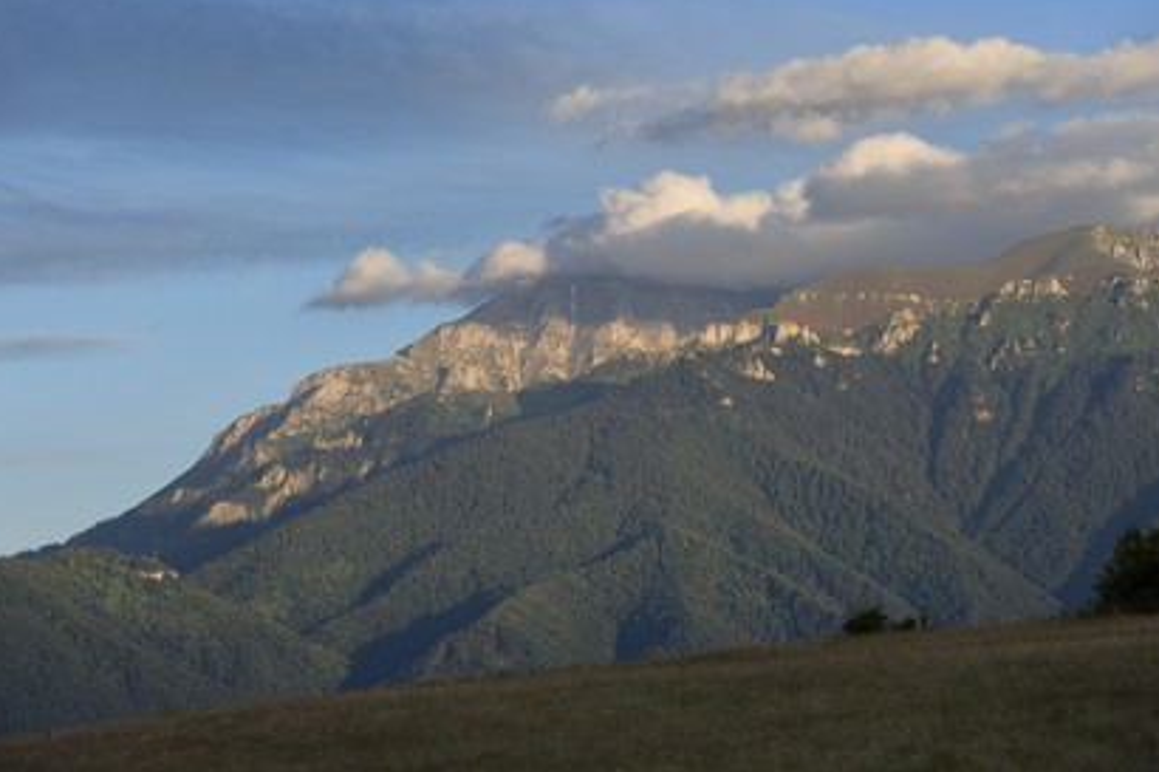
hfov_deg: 12.5
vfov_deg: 8.4
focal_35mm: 164
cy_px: 382
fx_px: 5277
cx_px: 577
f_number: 10
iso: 800
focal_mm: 160
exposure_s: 1/400
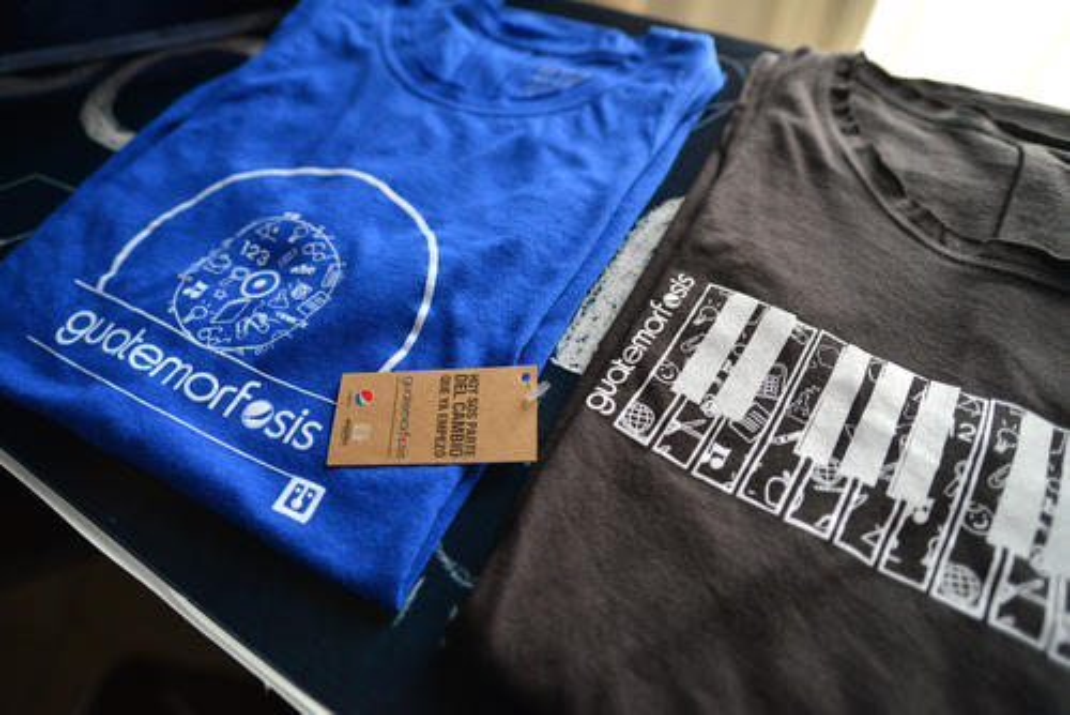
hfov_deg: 83.9
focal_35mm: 20
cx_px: 535
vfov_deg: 62.0
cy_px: 358
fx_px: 595
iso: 1600
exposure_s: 1/200
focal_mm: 20
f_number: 2.8
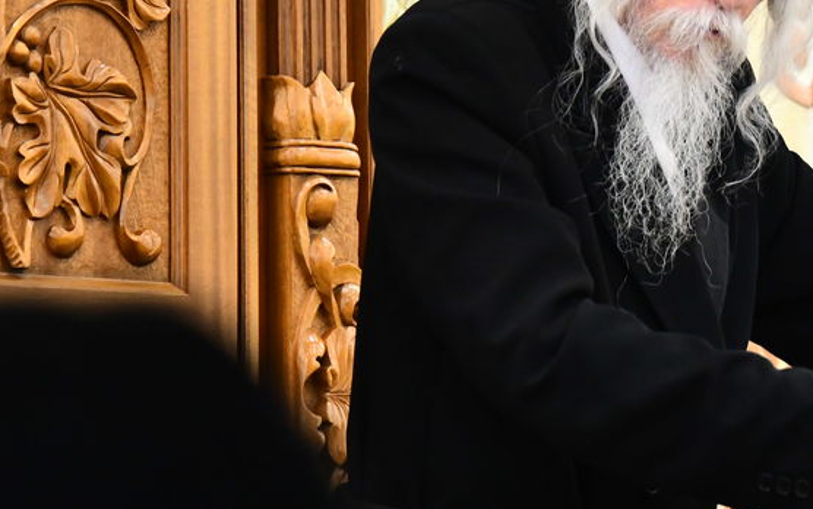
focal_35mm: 436
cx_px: 651
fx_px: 9664
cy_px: 50
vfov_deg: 3.0
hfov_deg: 4.8
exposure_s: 1/200
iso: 4000
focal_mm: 170
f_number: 5.6
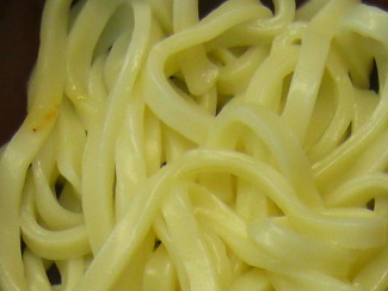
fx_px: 2097
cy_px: 625
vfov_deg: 7.6
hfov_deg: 10.5
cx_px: 320
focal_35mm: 187
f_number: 2.8
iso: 200
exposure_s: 1/80
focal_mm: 7.9
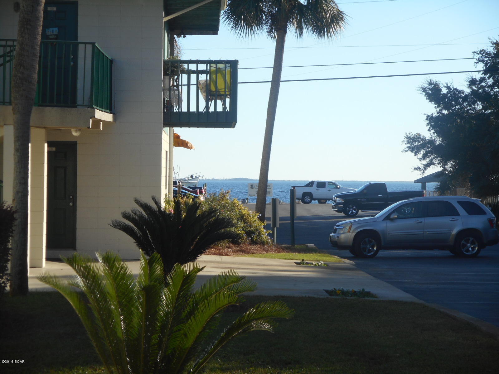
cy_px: 187
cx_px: 250
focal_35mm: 117
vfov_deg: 12.7
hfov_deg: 16.8
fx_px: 1687
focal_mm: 20.9
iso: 80
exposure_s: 1/200
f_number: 5.9
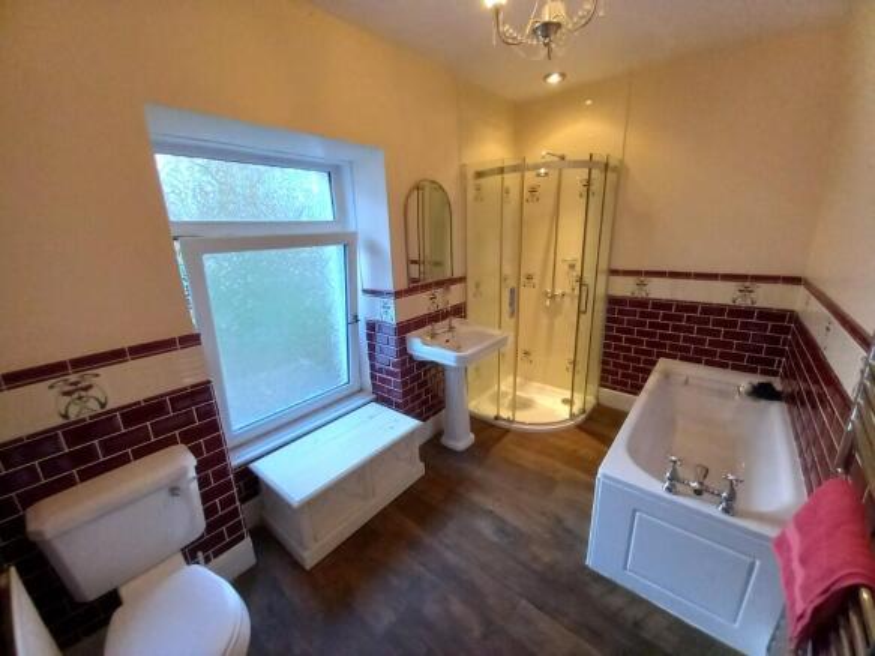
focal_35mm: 13
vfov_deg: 89.9
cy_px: 328
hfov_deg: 106.2
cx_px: 438
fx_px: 329
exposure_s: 1/33
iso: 250
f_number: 2.2
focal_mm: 1.13
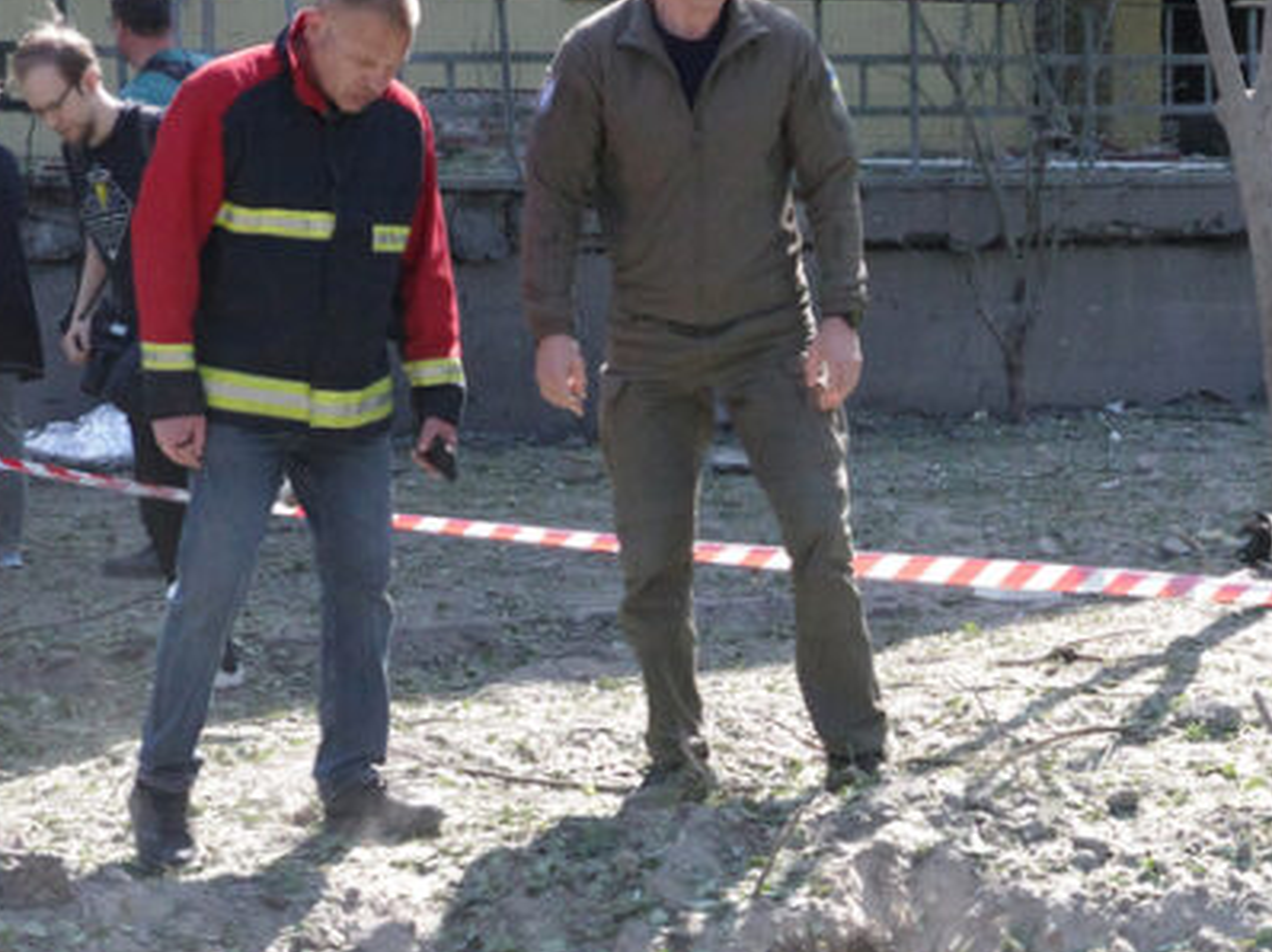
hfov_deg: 19.6
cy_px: 835
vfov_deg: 14.8
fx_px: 3636
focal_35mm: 99
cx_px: 1026
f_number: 2.8
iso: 2500
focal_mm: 26
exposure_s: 1/2500
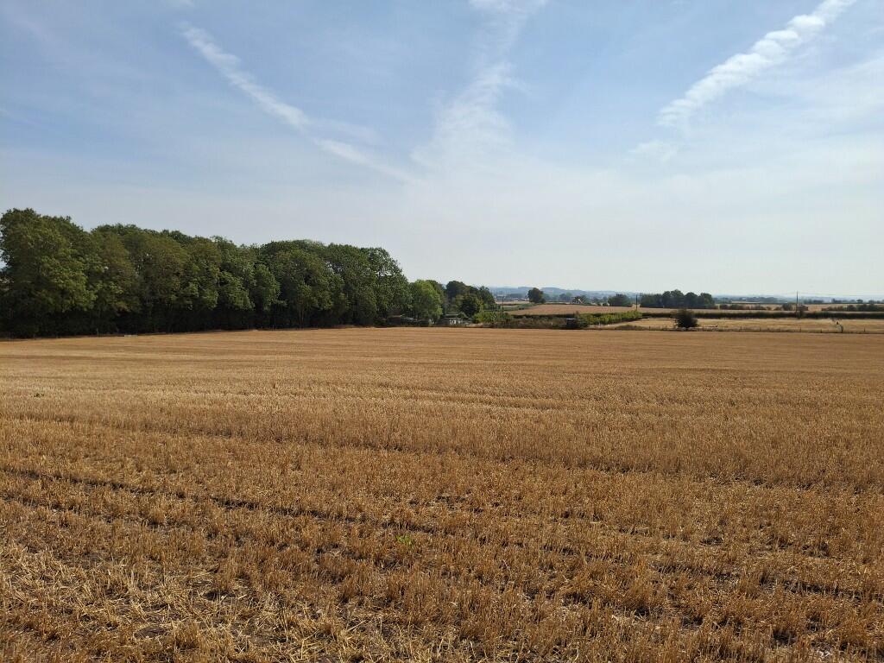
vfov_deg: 54.9
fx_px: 638
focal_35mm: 25
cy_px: 332
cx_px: 442
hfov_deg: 69.4
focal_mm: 4.69
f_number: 1.8
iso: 32
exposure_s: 1/2809
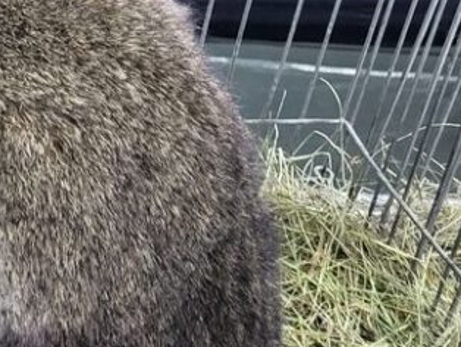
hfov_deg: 20.4
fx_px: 1093
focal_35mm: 82
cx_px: -232
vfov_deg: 17.8
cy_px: 62
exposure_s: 1/50
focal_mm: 5.4
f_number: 1.8
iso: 800
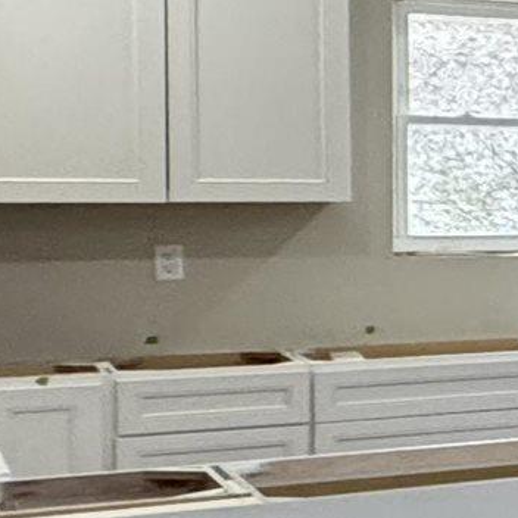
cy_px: 222
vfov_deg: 16.1
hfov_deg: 10.2
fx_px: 1828
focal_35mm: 108
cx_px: 1664
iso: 320
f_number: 2.2
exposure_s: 1/120
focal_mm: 2.22
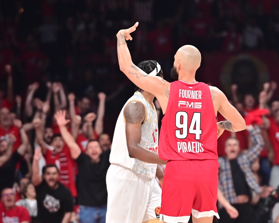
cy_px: 112
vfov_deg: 6.8
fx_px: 1866
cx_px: 124
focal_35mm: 226
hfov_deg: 8.6
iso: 2500
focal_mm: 200
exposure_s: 1/1000
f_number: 3.2
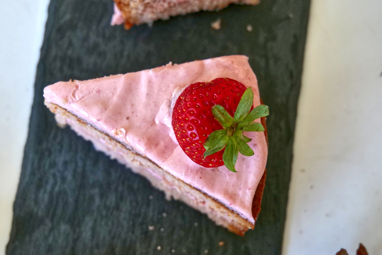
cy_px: 118
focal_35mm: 66
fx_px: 700
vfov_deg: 20.6
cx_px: 181
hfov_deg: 30.5
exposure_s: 1/80
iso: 1600
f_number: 7.1
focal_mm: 60
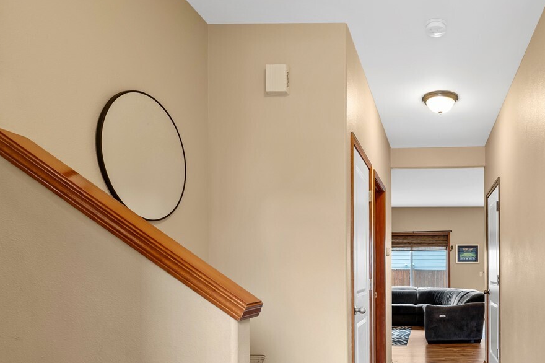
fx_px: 409
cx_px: 433
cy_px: 275
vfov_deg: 46.1
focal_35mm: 27
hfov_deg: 62.0
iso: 200
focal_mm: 14
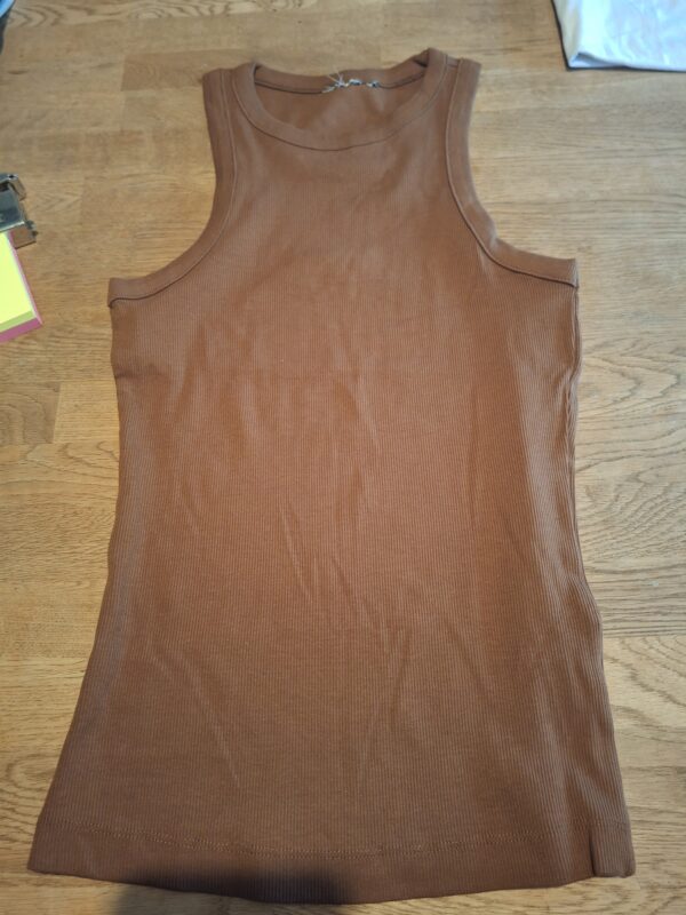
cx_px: 343
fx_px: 608
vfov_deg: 73.9
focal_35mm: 23
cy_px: 458
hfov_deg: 58.9
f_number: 1.8
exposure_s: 1/25
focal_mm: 5.54
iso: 640
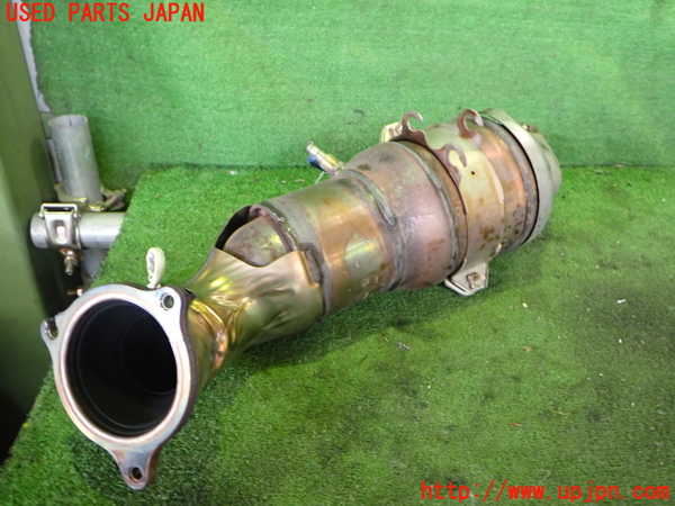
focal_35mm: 30
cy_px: 253
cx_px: 338
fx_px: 585
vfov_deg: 46.8
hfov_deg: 60.0
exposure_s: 1/30
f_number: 2.3
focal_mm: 5.4
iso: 500
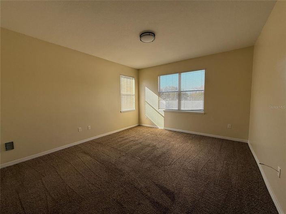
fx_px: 116
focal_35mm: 14
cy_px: 107
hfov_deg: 102.1
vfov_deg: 85.6
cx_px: 143
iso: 64
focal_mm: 2.22
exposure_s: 1/335
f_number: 2.2
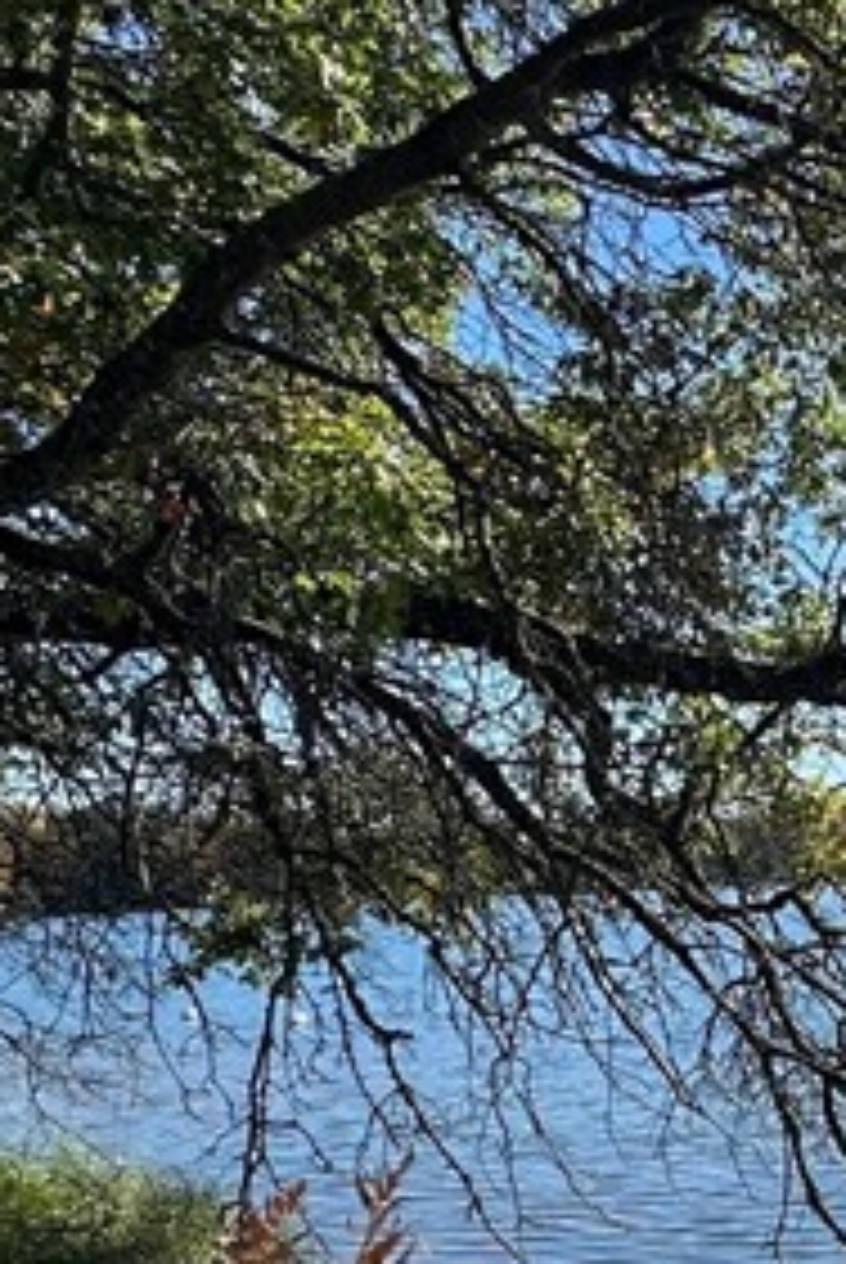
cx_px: 1422
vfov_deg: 36.9
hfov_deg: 20.2
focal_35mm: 53
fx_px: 1864
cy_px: 891
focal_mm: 2.22
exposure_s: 1/2353
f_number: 2.2
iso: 50
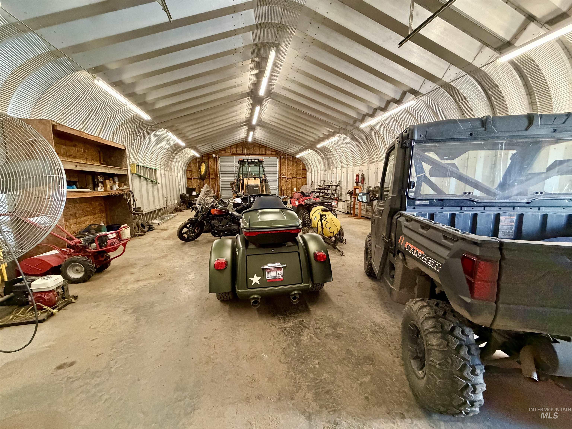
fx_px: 231
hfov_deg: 102.1
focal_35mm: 14
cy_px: 214
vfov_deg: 85.7
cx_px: 286
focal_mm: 2.22
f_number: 2.2
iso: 800
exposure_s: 1/60
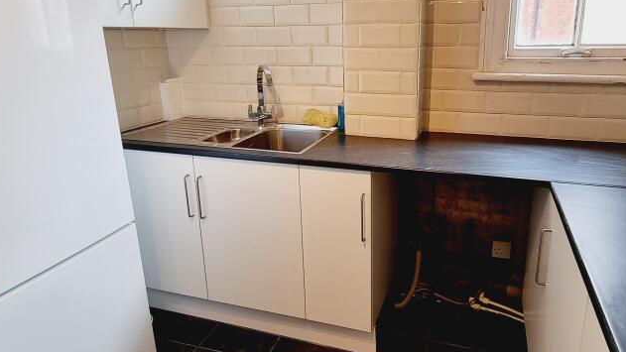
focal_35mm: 23
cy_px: 138
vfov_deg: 49.2
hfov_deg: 78.4
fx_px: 382
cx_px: 351
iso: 50
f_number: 2.2
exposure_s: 1/50
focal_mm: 2.2
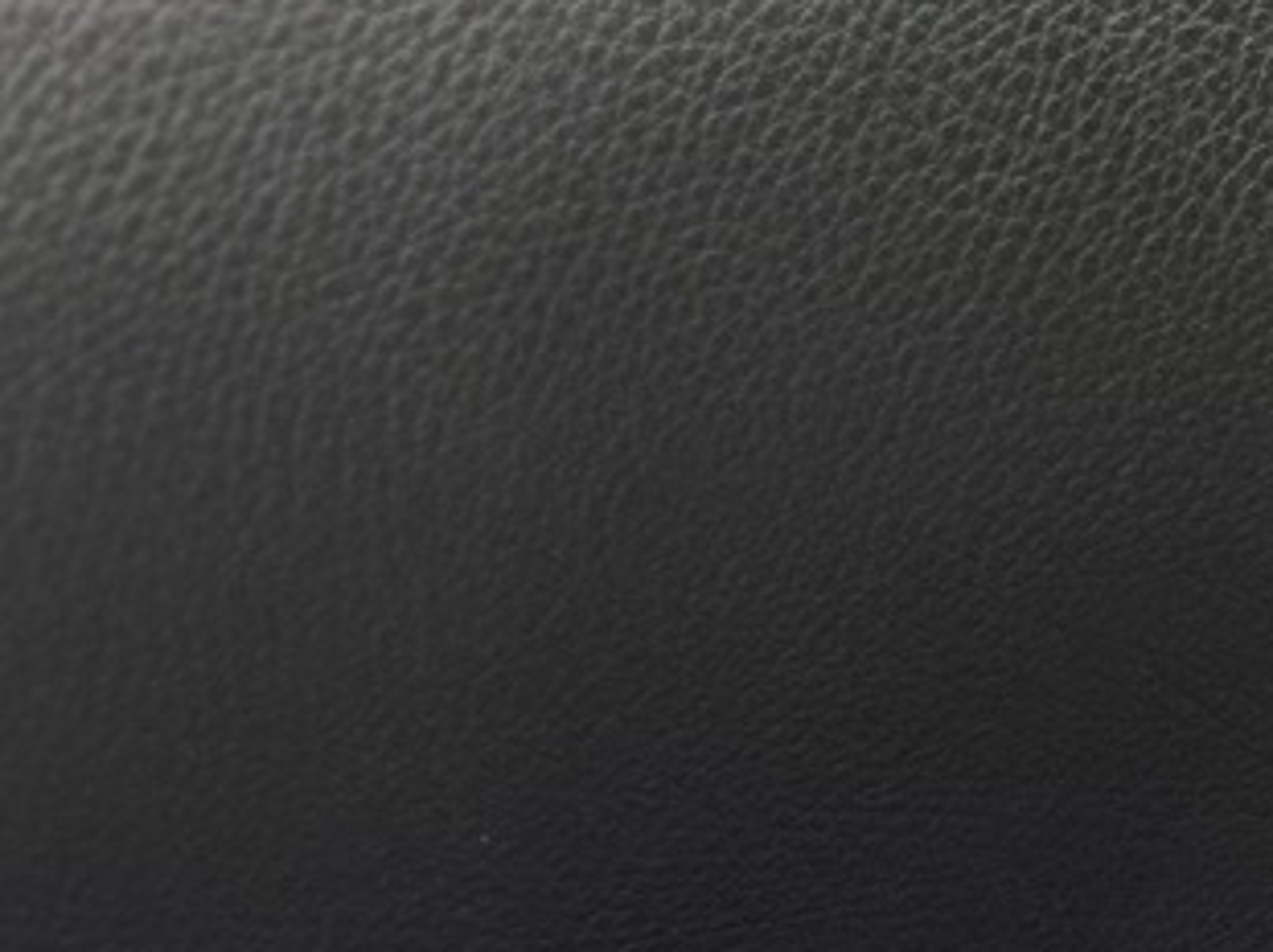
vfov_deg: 6.6
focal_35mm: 223
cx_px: 2780
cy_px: 271
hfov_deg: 8.3
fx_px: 8194
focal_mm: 6.76
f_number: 1.78
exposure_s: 1/50
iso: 200
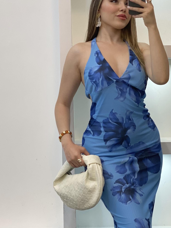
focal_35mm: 103
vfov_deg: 19.0
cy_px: 162
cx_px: 130
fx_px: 679
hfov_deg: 14.3
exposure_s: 1/100
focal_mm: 6
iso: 80
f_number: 2
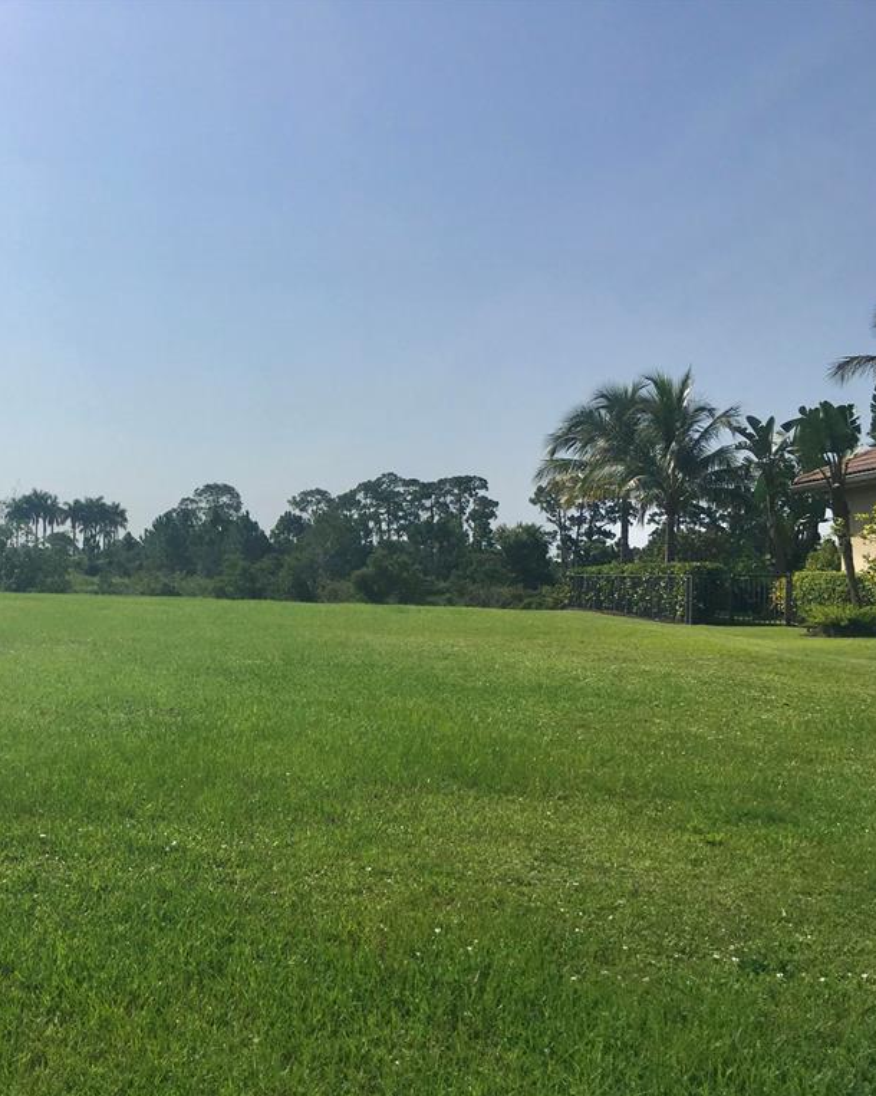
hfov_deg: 37.8
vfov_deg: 47.9
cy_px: 547
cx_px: 180
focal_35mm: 38
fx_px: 1232
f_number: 2.2
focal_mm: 4.15
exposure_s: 1/3663
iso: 25
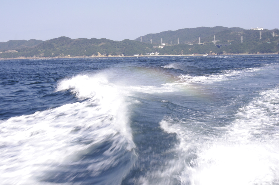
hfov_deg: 27.0
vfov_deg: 18.1
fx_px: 581
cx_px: 140
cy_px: 92
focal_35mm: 75
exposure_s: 1/30
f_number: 22
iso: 200
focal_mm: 50
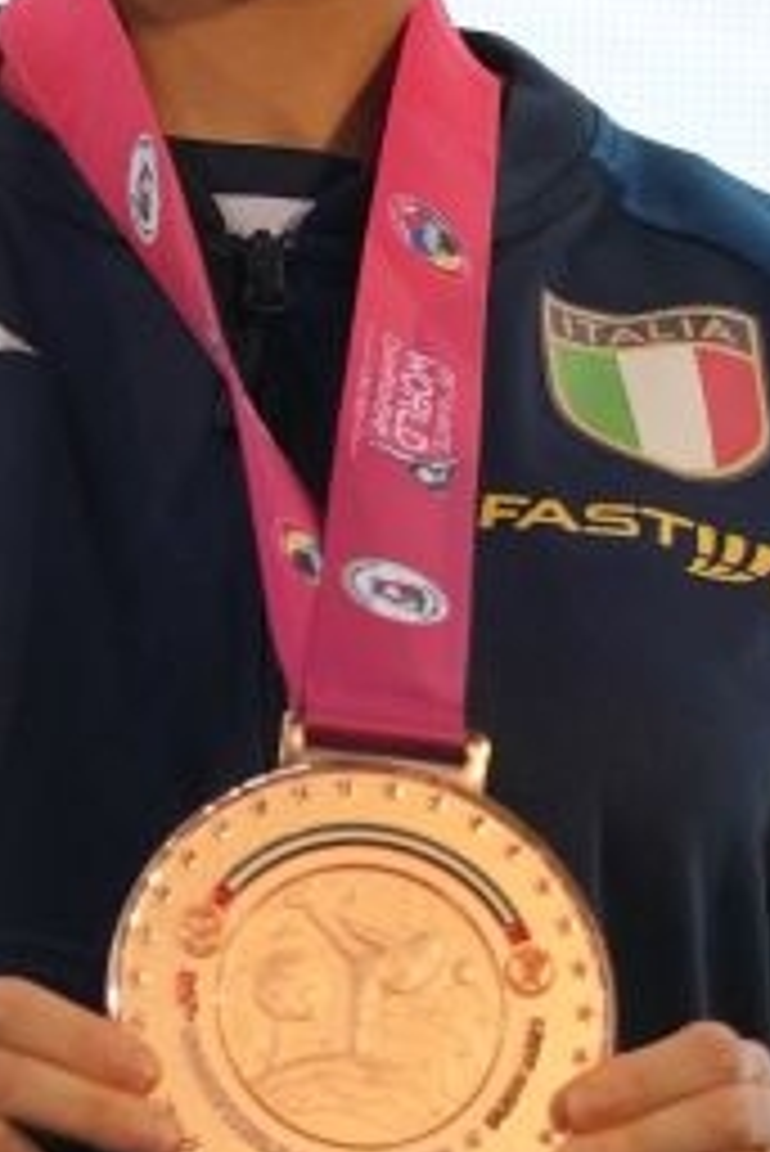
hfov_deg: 1.0
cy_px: 626
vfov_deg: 1.5
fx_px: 45013
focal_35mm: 1405
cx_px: 356
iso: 250
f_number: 2.8
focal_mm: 200
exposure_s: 1/250
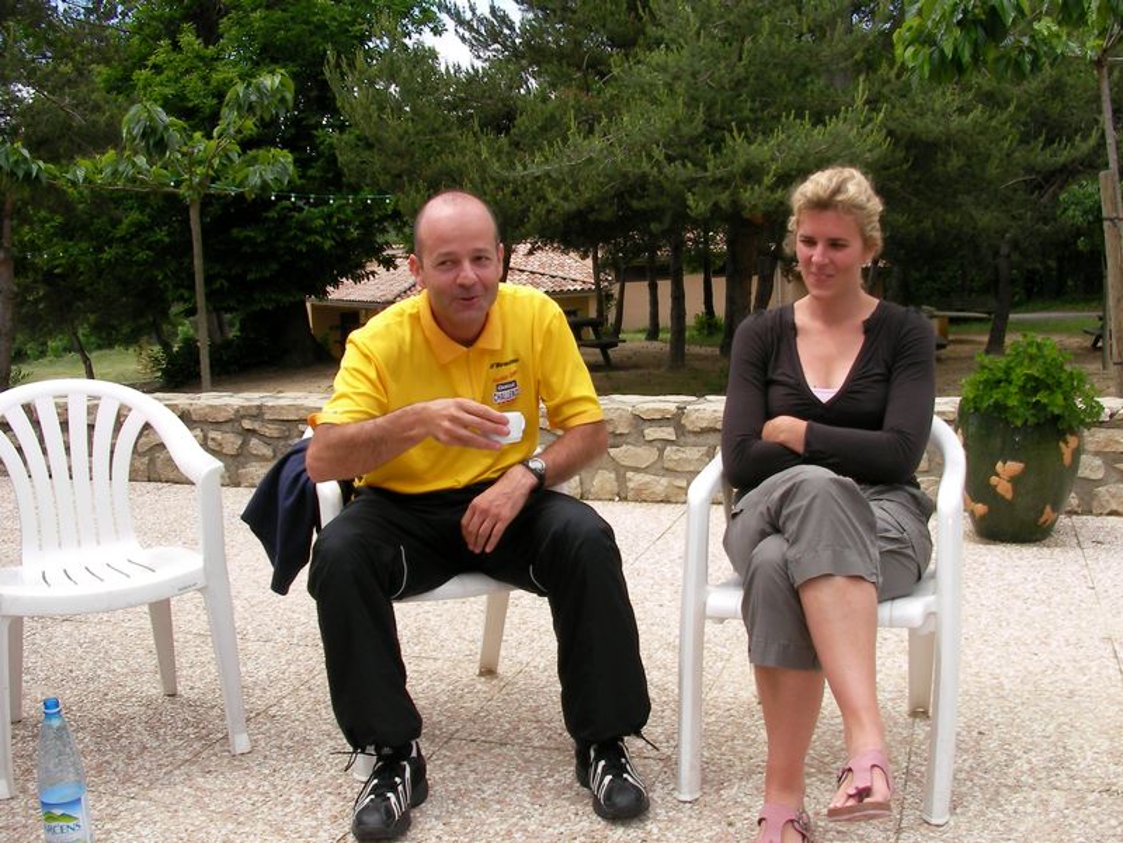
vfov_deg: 35.1
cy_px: 422
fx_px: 1330
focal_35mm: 41
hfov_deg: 45.8
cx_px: 562
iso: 50
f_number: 4.5
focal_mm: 6.3
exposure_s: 1/344
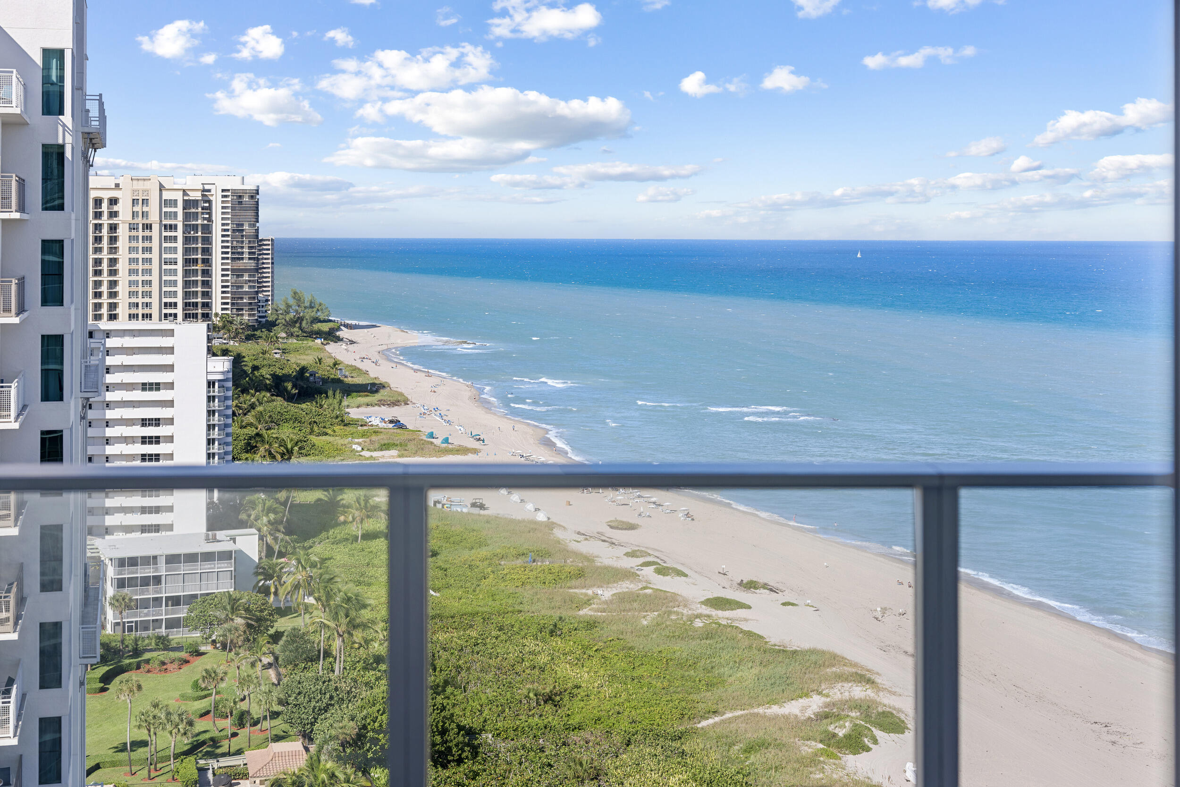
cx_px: 590
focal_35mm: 50
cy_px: 394
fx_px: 1639
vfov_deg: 27.0
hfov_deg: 39.6
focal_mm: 50
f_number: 3.5
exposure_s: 1/500
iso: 125
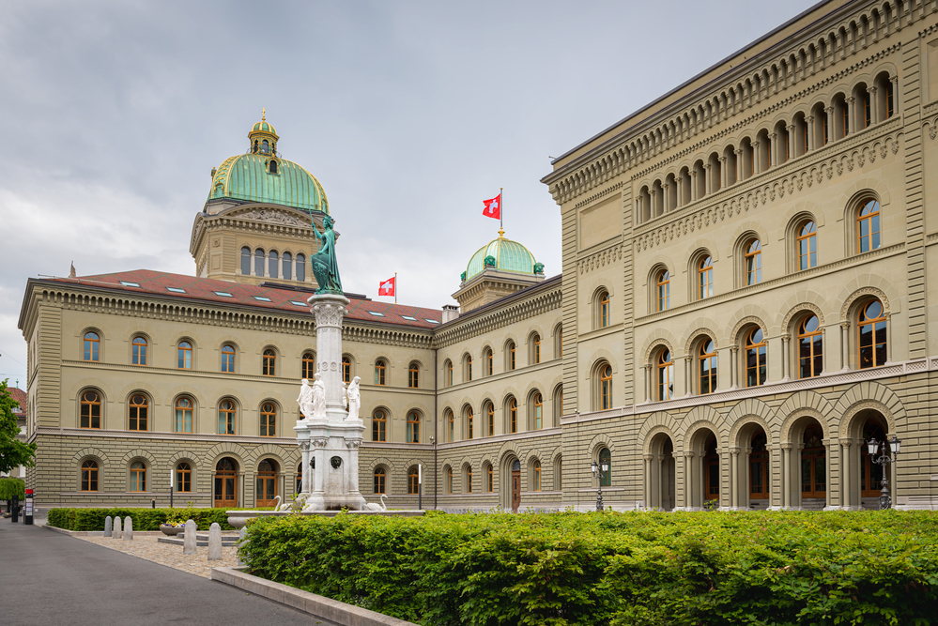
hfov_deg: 60.3
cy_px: 313
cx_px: 469
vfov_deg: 42.4
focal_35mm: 31
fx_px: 808
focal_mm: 31
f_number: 5.6
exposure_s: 1/200
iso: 100
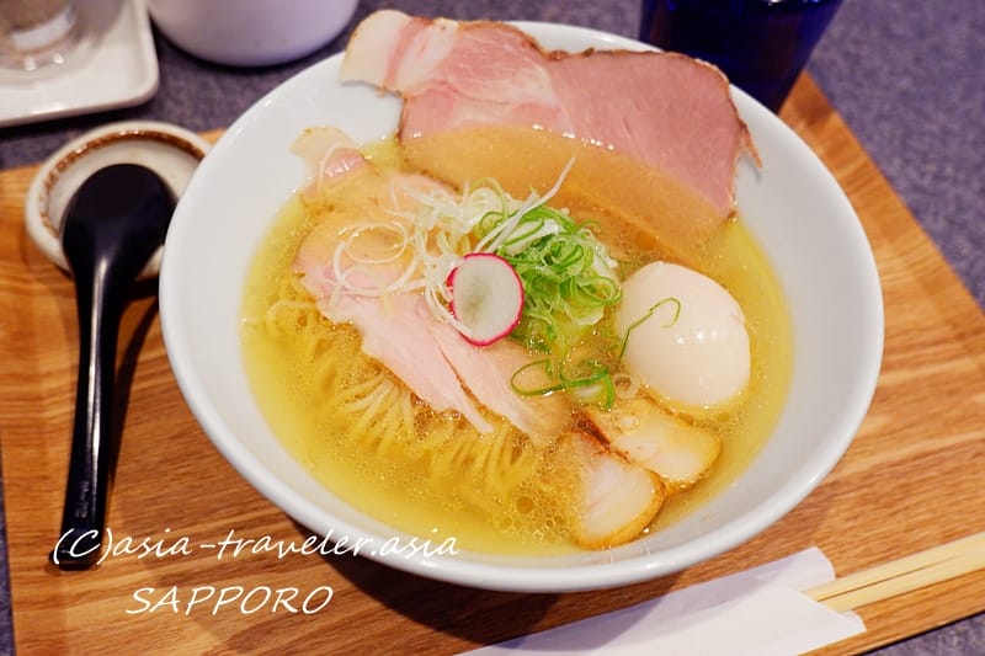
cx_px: 492
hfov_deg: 50.7
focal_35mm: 38
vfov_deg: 35.0
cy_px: 328
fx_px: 1039
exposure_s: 1/52
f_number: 4.4
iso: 2000
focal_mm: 25.6
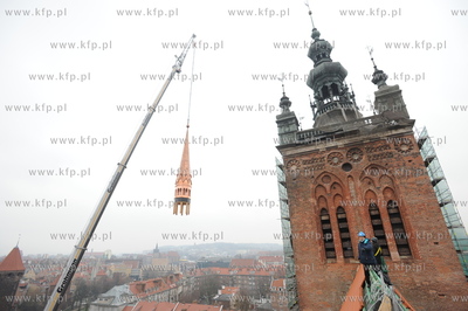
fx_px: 221
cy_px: 156
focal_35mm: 17
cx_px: 234
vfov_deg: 70.3
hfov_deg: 93.3
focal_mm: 17
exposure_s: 1/125
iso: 400
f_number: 5.6
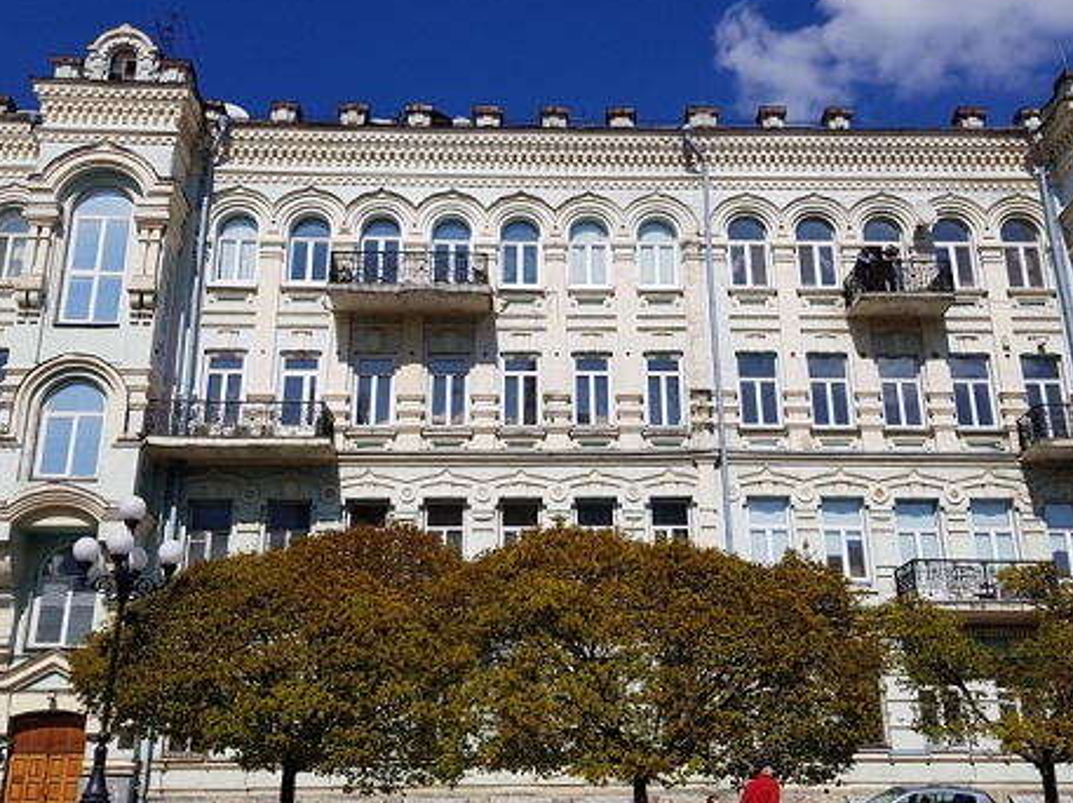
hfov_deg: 50.2
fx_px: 1146
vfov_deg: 38.6
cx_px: 556
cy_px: 386
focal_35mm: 37
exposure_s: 1/4320
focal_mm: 4.2
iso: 40
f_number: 1.7
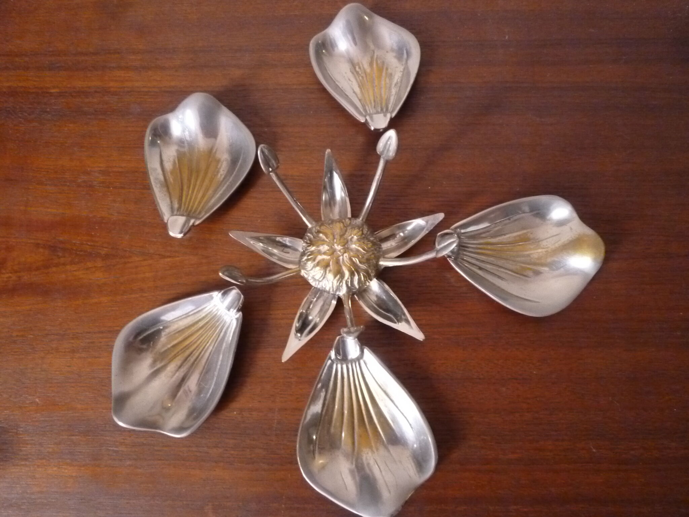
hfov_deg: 69.4
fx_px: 498
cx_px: 344
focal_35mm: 25
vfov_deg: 54.9
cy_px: 258
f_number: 2.8
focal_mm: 4.5
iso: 800
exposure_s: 1/8
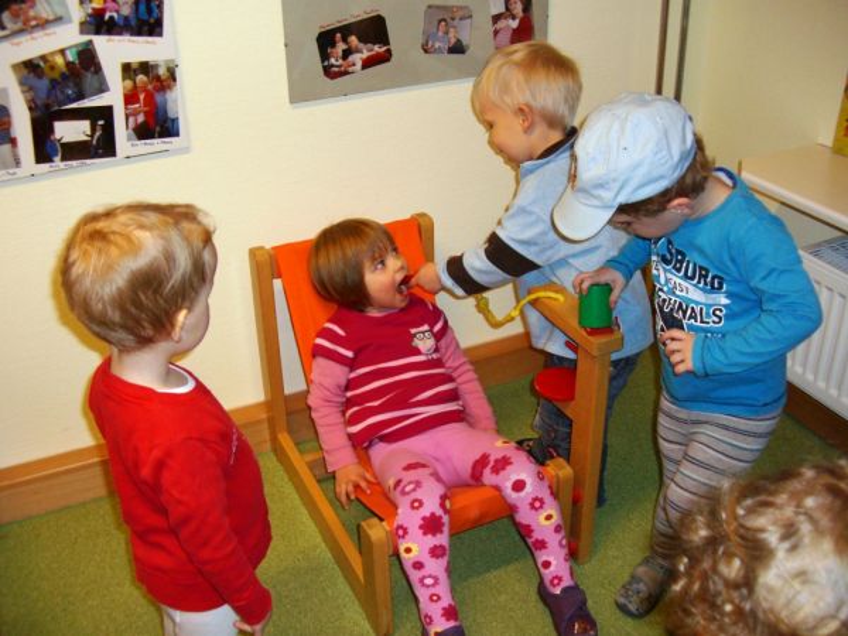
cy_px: 318
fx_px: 931
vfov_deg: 37.7
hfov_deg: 49.0
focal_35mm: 38
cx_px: 424
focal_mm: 7.9
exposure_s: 1/60
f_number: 2.8
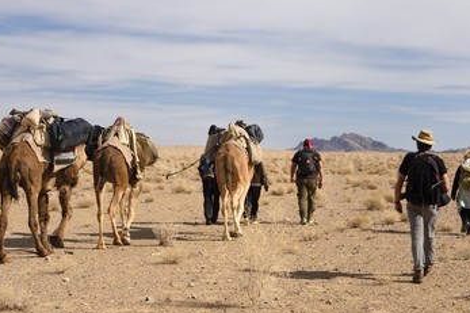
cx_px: 241
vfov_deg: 21.5
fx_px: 822
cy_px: 184
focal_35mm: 63
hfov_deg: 31.9
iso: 200
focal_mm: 52
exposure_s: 1/400
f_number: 13
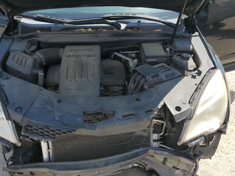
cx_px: 96
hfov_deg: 55.0
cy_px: 107
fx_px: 224
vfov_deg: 42.7
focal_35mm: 33
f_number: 1.5
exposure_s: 1/1667
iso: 50
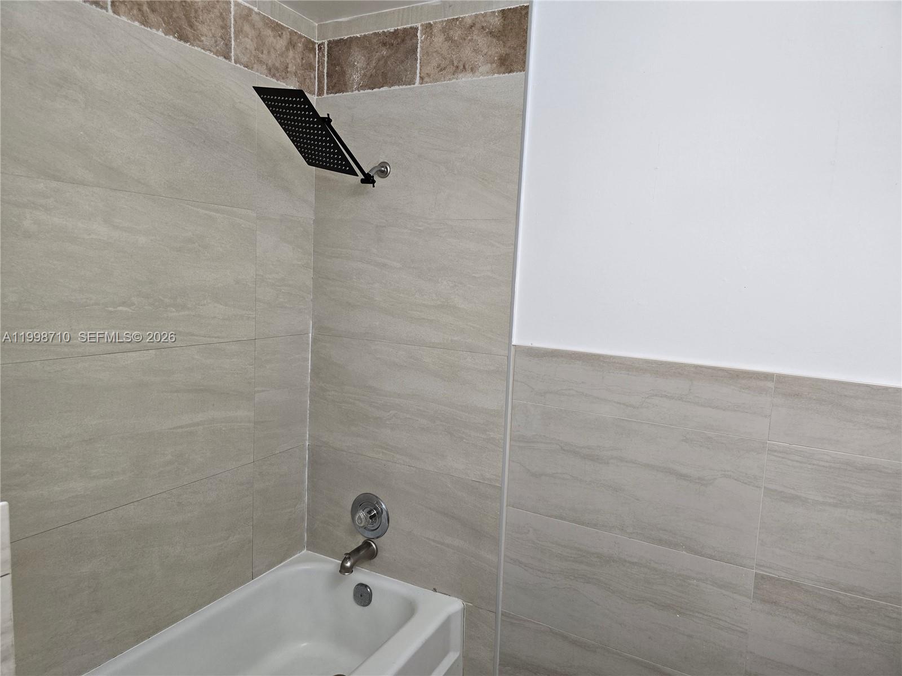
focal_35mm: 23
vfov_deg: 58.9
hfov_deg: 73.9
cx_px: 451
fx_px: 599
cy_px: 338
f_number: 1.7
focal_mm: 6.3
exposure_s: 1/120
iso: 125
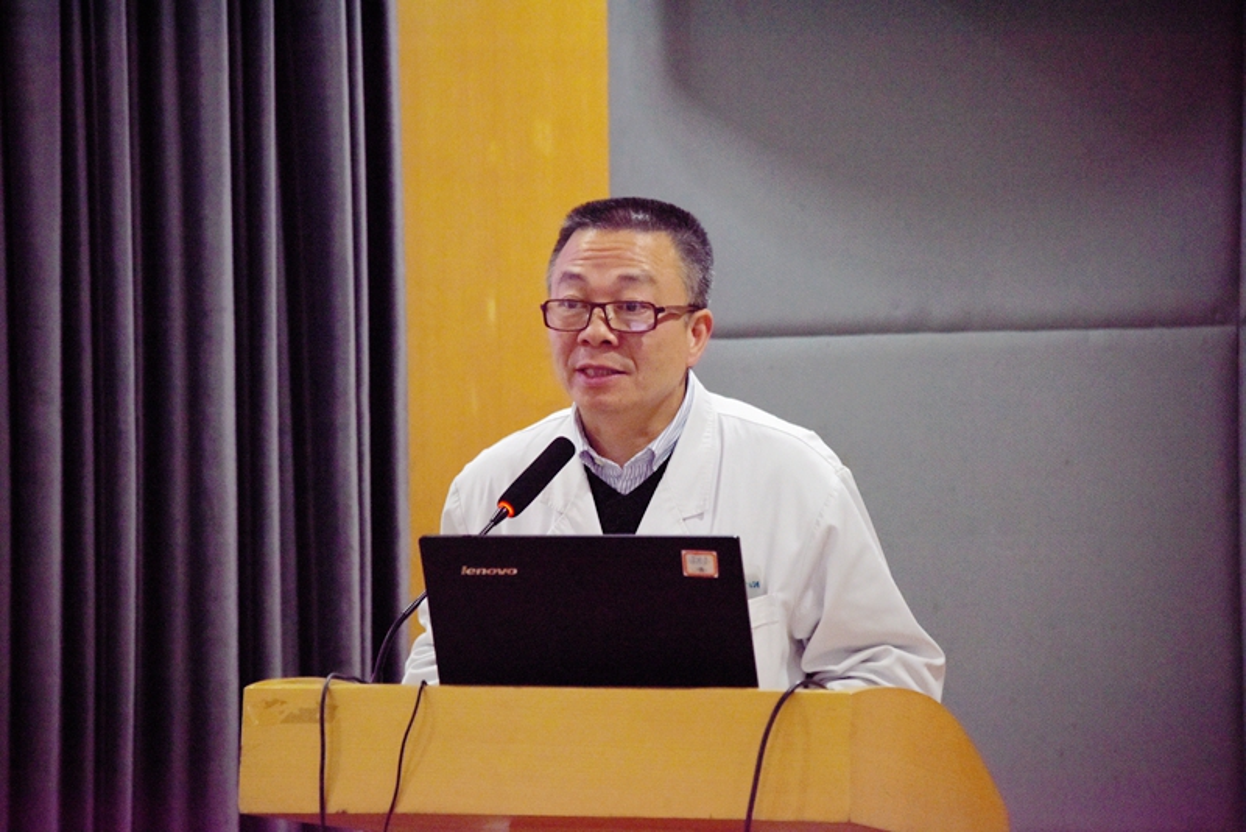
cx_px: 623
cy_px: 416
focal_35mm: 200
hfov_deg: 10.3
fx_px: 6924
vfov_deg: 6.9
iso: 800
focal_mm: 200
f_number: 5.6
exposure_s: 1/80
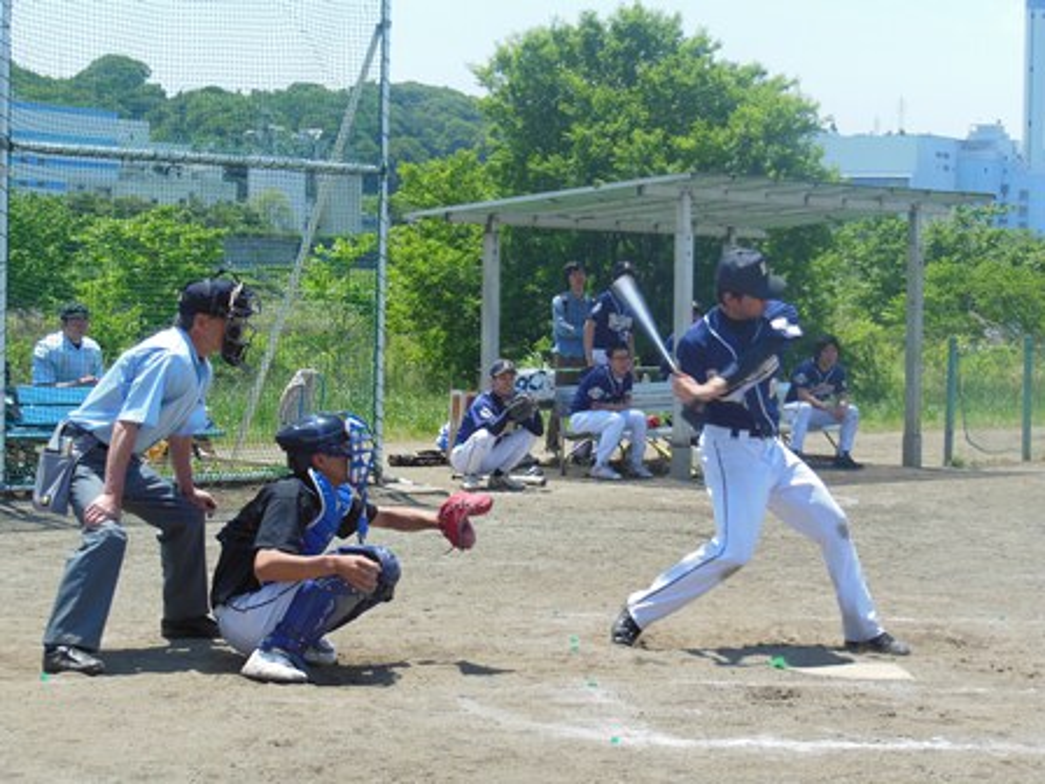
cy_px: 392
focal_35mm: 93
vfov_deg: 15.9
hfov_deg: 21.1
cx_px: 522
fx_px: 2808
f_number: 5.6
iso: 125
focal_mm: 16.5
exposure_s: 1/320
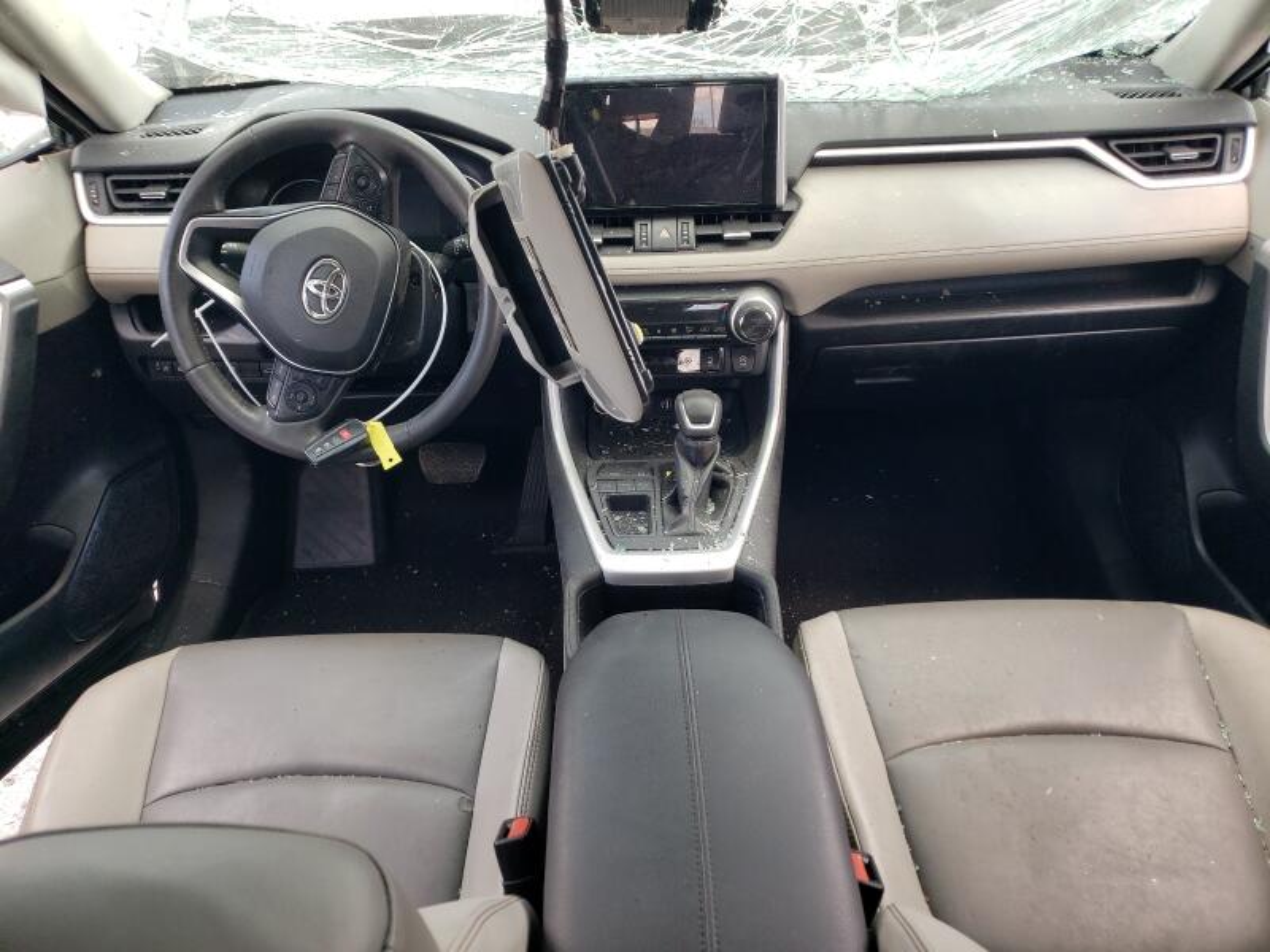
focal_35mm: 26
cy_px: 476
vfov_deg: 53.1
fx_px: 954
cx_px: 635
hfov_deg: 67.3
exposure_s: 1/172
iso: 50
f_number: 1.5
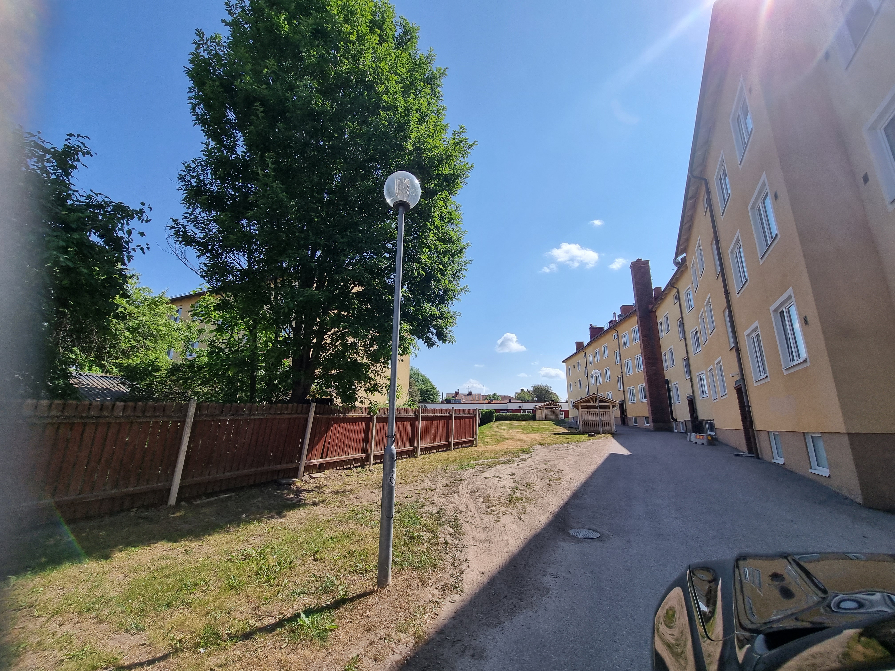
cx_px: 448
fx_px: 336
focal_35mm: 13
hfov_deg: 106.2
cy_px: 336
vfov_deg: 89.9
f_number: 2.2
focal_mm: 2.2
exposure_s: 1/2120
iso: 50
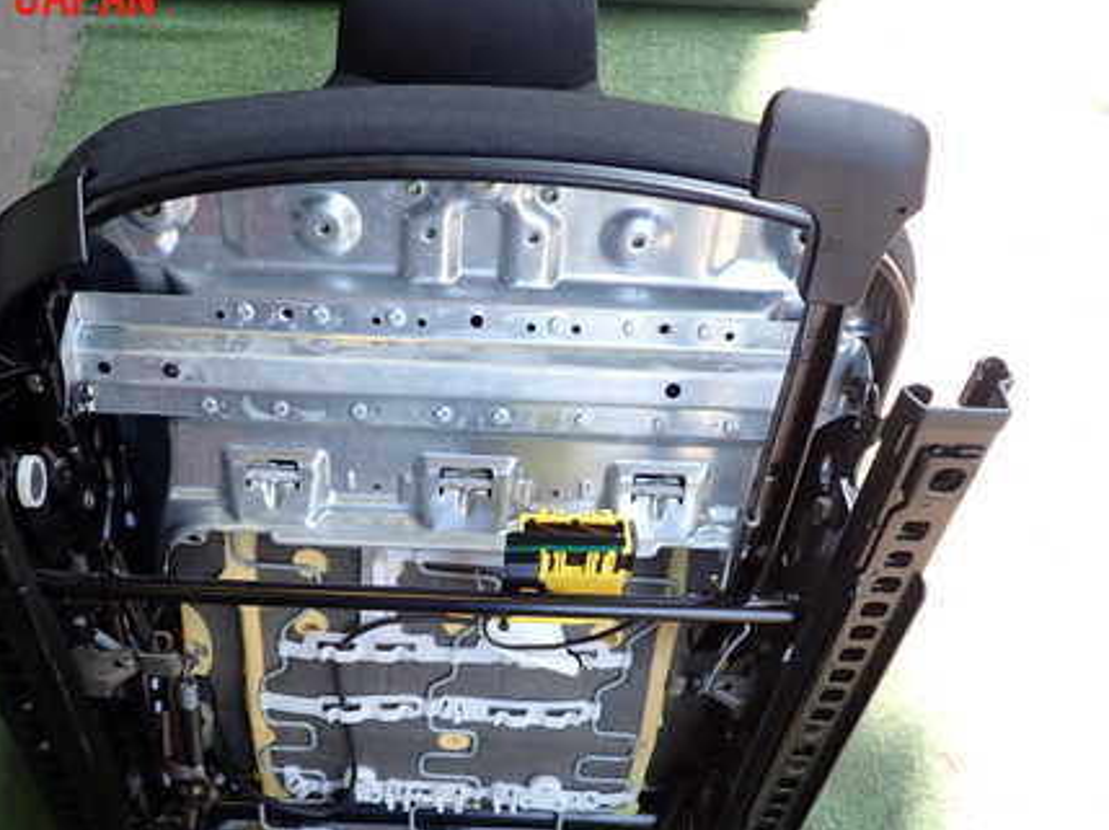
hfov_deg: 52.4
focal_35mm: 35
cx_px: 460
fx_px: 1120
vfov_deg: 40.2
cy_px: 548
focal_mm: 4.5
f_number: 2
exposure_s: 1/125
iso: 125
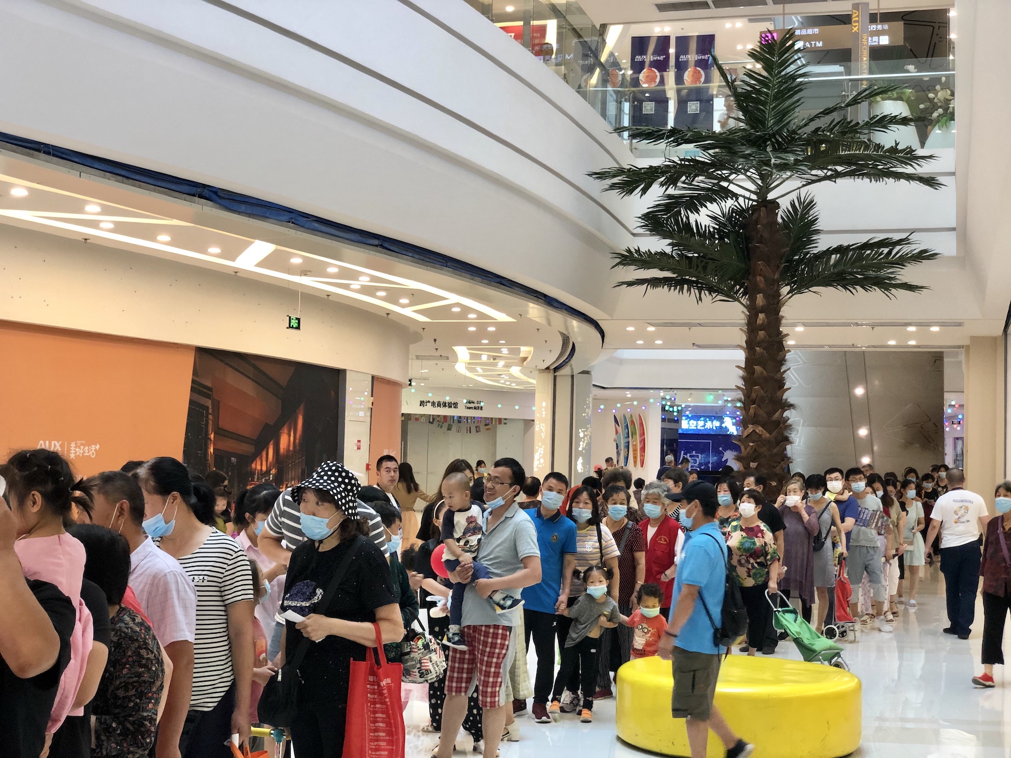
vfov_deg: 28.0
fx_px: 1519
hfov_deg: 36.8
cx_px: 506
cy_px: 379
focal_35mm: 52
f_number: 2.4
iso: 80
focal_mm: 6
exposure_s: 1/40
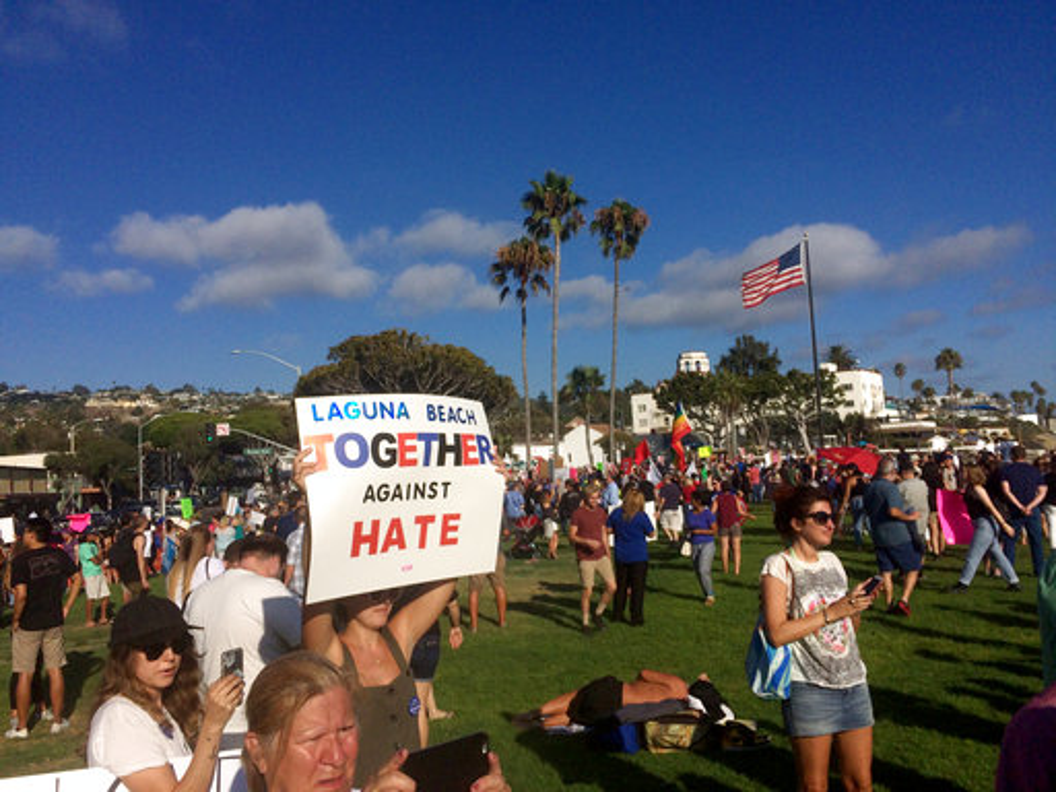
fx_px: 885
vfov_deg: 48.2
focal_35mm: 29
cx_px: 528
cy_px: 396
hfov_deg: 61.7
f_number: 2.2
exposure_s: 1/10309
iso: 40
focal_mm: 4.15
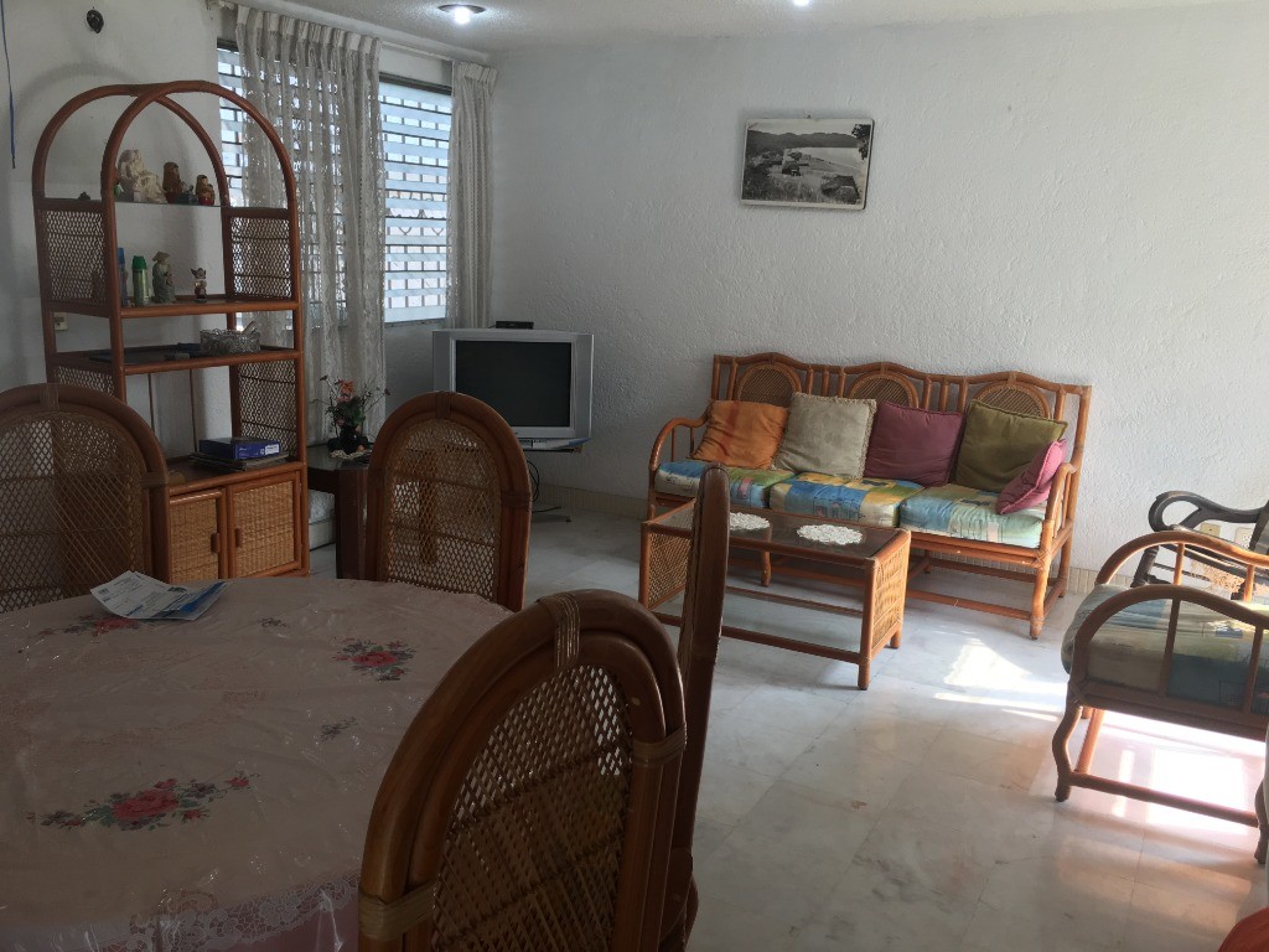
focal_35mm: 29
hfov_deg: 61.7
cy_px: 476
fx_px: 1063
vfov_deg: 48.2
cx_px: 634
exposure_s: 1/100
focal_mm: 4.15
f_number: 2.2
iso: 40
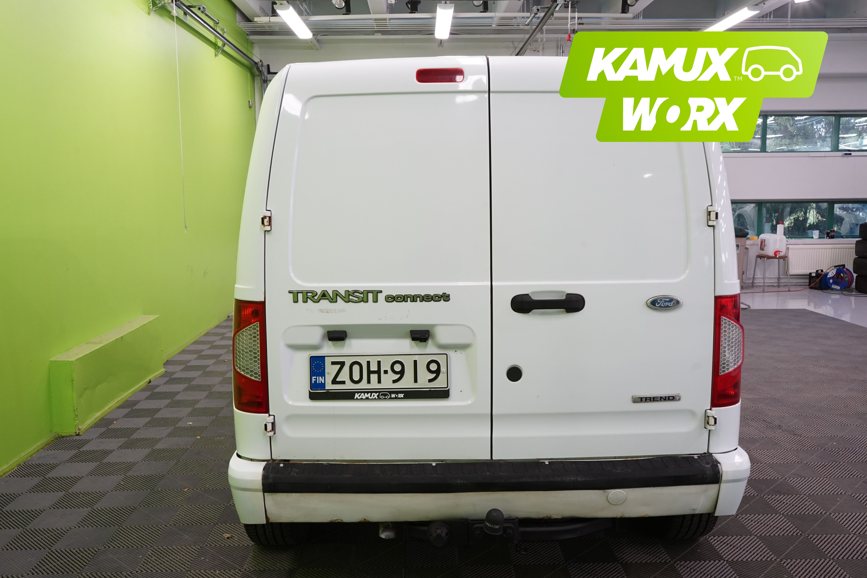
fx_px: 747
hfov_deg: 60.3
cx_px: 434
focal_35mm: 31
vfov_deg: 42.3
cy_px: 289
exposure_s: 1/30
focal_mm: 31
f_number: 10
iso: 1000
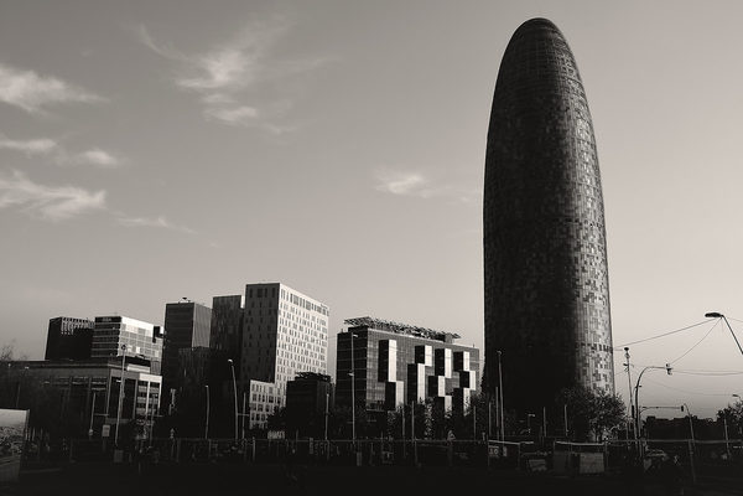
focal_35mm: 34
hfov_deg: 55.1
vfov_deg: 38.4
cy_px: 248
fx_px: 712
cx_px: 372
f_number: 11
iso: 200
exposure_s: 1/500
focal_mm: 23
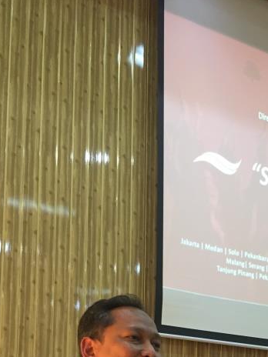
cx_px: 223
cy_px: 391
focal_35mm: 64
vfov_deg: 27.7
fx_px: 661
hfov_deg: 22.6
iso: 160
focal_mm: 4.15
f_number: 2.2
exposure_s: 1/33
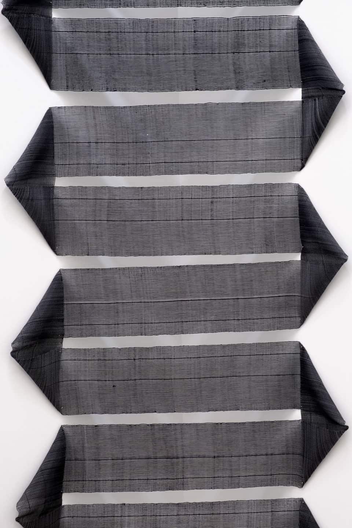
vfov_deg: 24.5
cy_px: 264
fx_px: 1217
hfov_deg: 16.5
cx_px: 176
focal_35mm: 83
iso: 200
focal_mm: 55
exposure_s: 1/10
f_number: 10
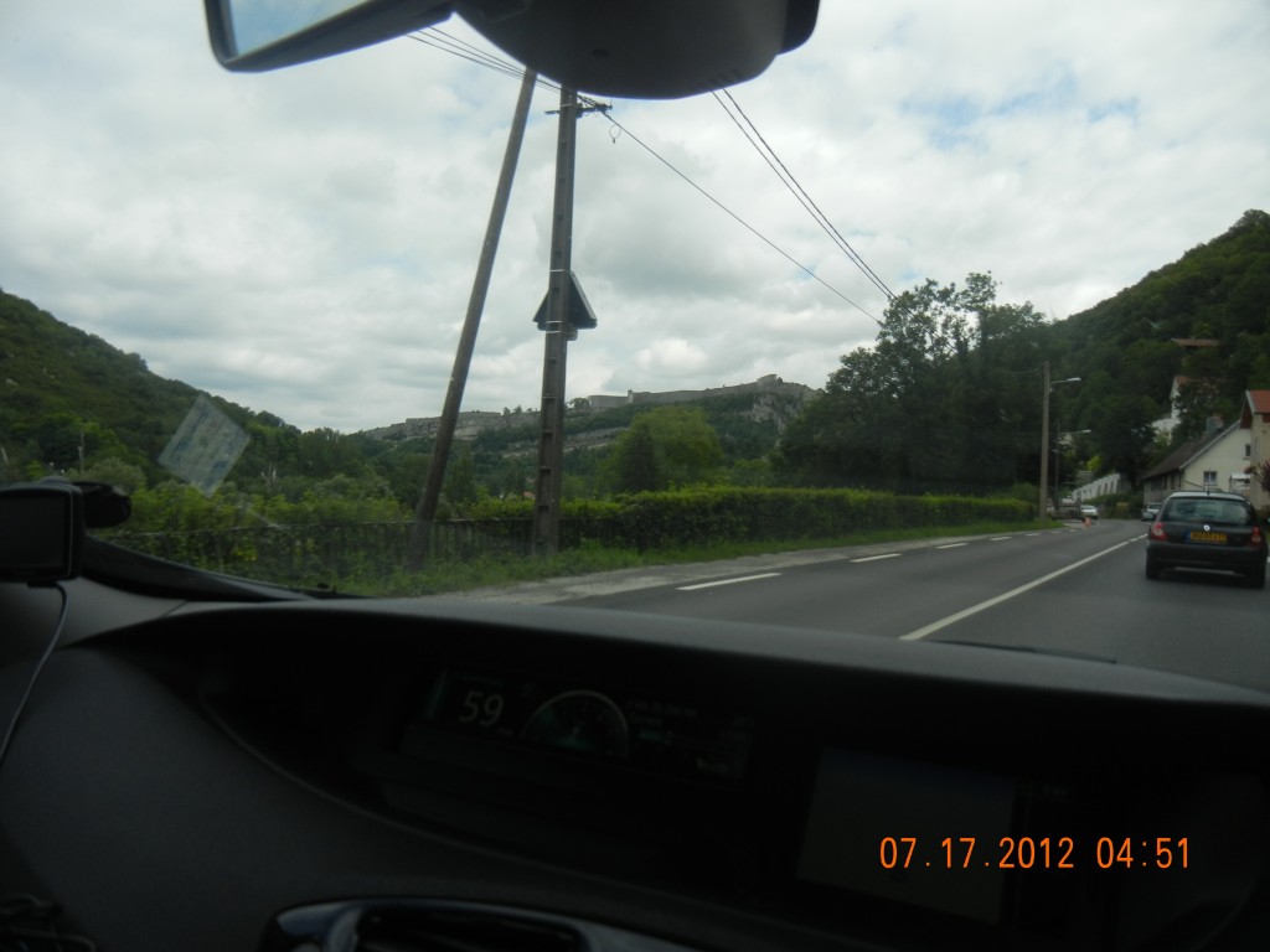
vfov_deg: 46.8
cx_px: 635
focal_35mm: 30
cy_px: 476
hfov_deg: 60.0
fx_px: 1101
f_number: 7
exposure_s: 1/310
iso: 160
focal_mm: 5.4
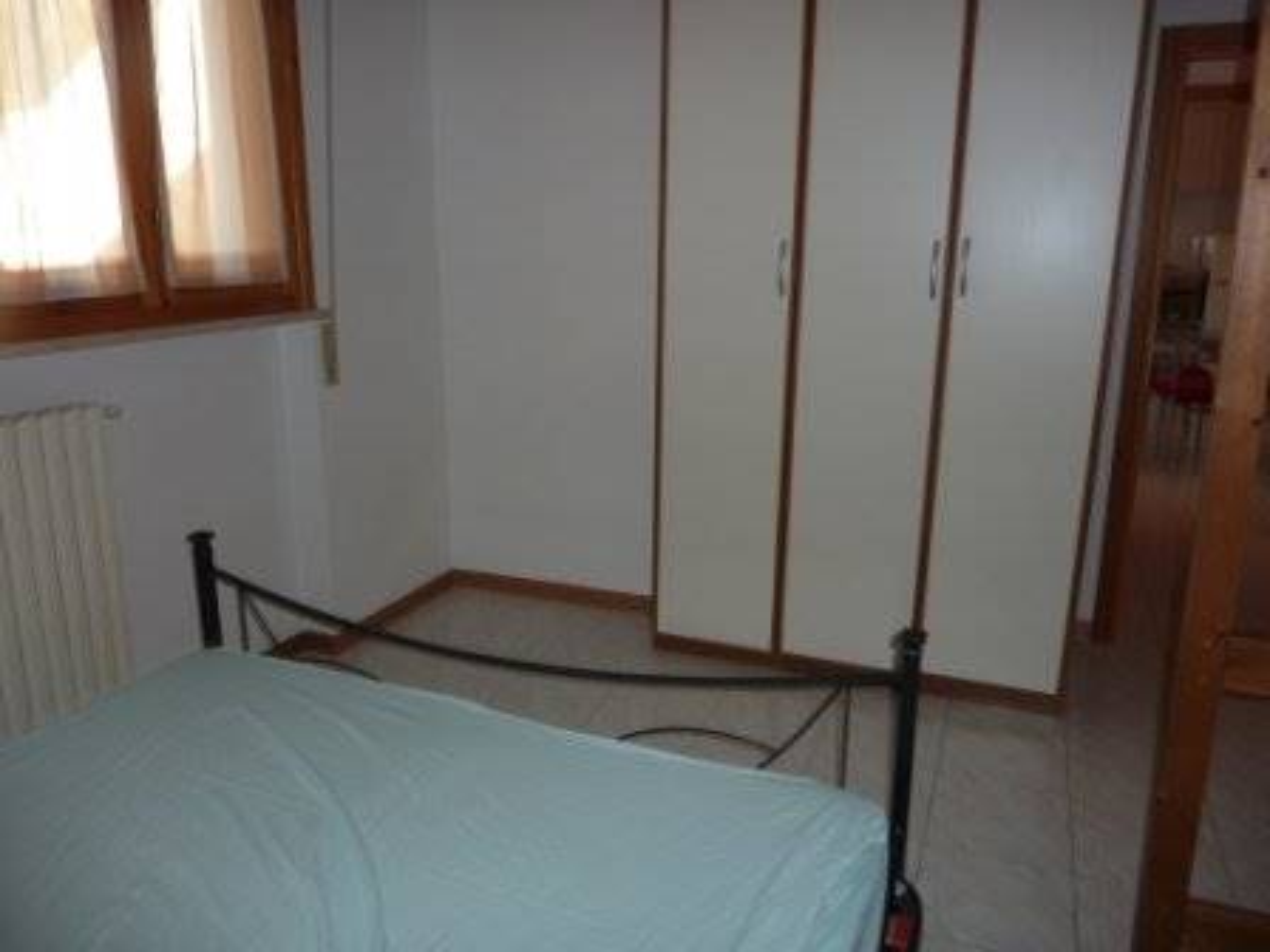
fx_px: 917
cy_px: 476
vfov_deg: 54.9
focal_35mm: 25
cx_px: 635
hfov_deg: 69.4
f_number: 3.3
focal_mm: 4.1
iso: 100
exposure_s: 1/30
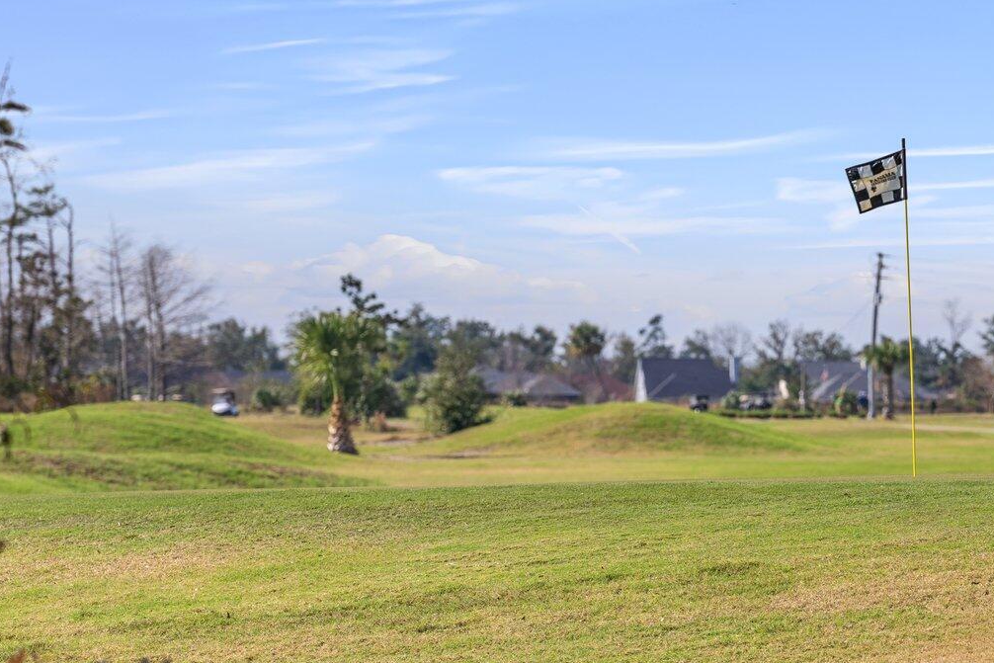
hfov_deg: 8.8
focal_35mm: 234
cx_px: 928
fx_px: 6461
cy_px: 406
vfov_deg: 5.9
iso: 100
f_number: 4
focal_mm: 115
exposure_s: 1/1600
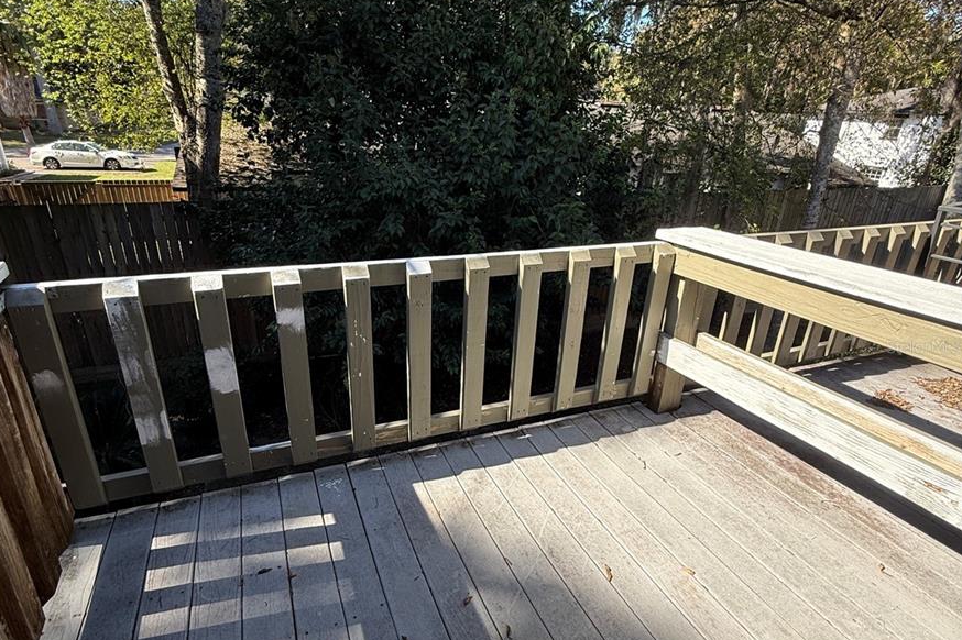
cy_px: 346
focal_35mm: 20
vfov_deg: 61.8
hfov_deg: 84.0
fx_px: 534
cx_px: 469
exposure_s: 1/451
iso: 64
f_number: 2.2
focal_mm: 2.22
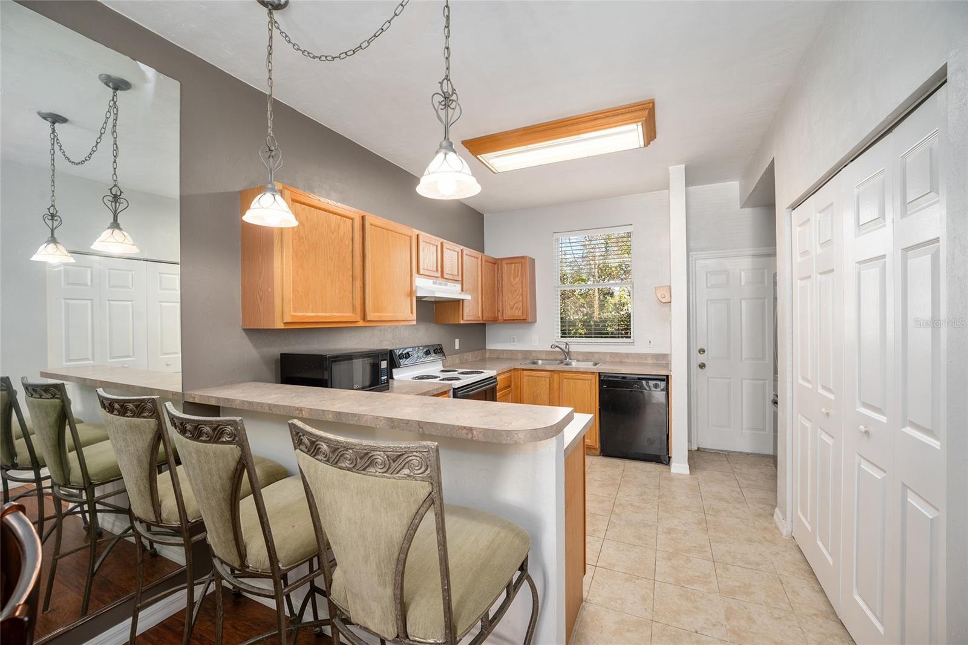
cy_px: 322
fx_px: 376
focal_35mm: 14
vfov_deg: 81.2
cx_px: 484
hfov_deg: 104.3
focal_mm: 14
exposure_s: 1/5
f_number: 7.1
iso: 250
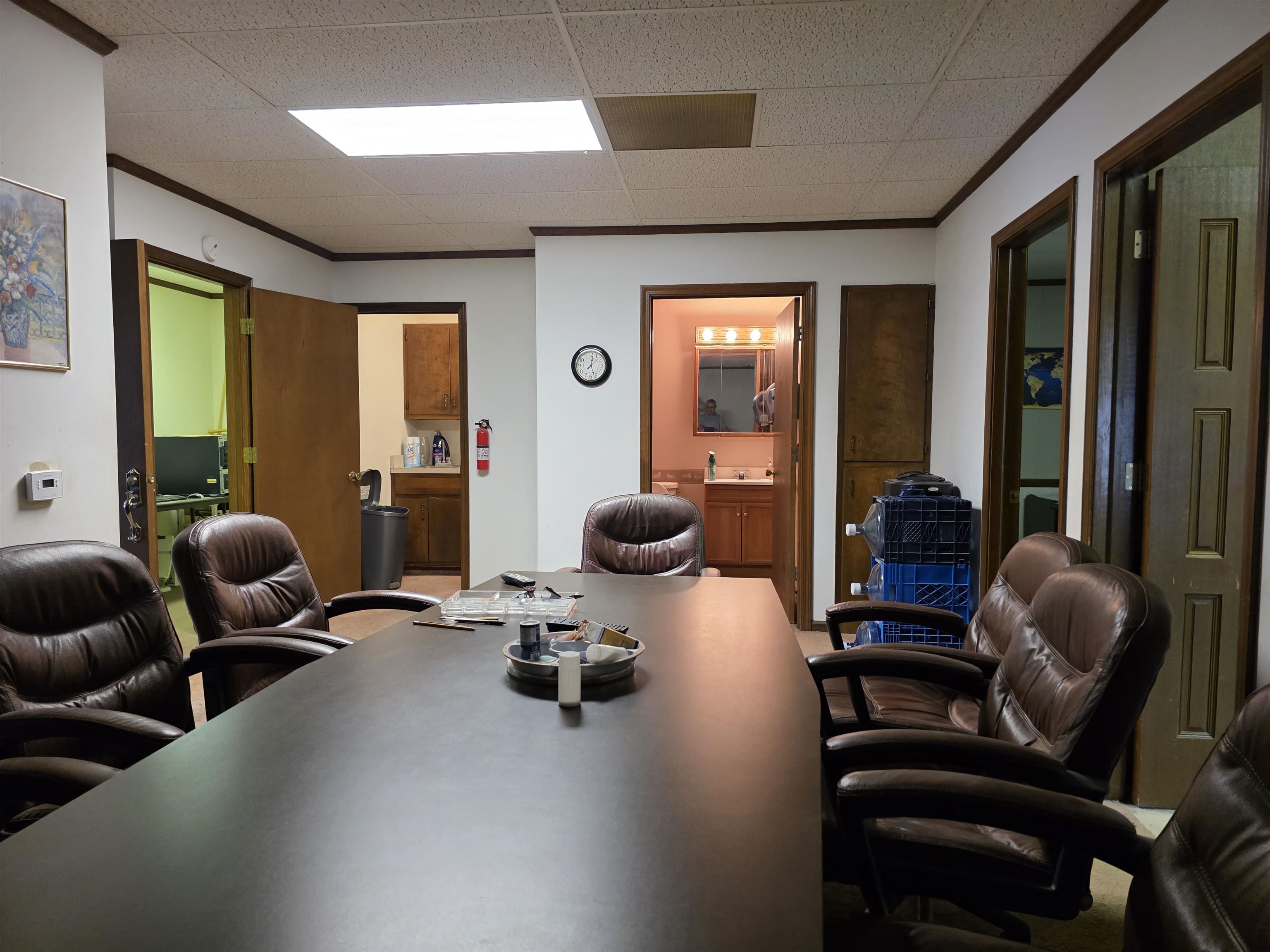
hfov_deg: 73.9
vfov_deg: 58.9
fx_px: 844
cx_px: 635
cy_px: 476
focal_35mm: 23
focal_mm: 6.3
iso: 500
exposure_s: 1/120
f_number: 1.7
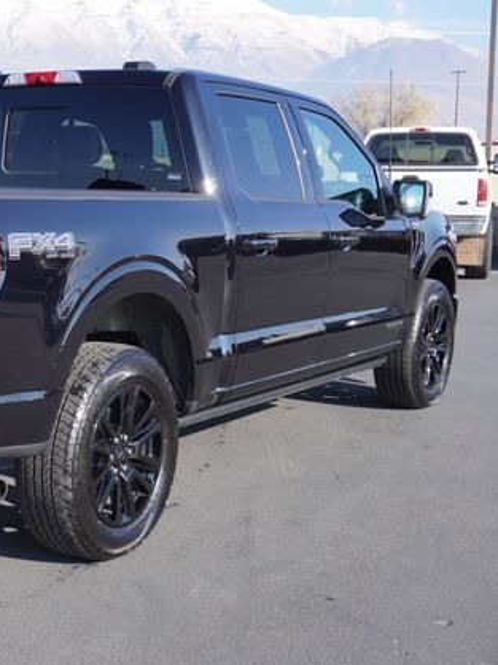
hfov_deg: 23.4
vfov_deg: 32.3
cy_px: 328
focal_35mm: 60
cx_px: -5
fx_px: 1147
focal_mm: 27
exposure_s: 1/160
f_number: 7.1
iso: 100
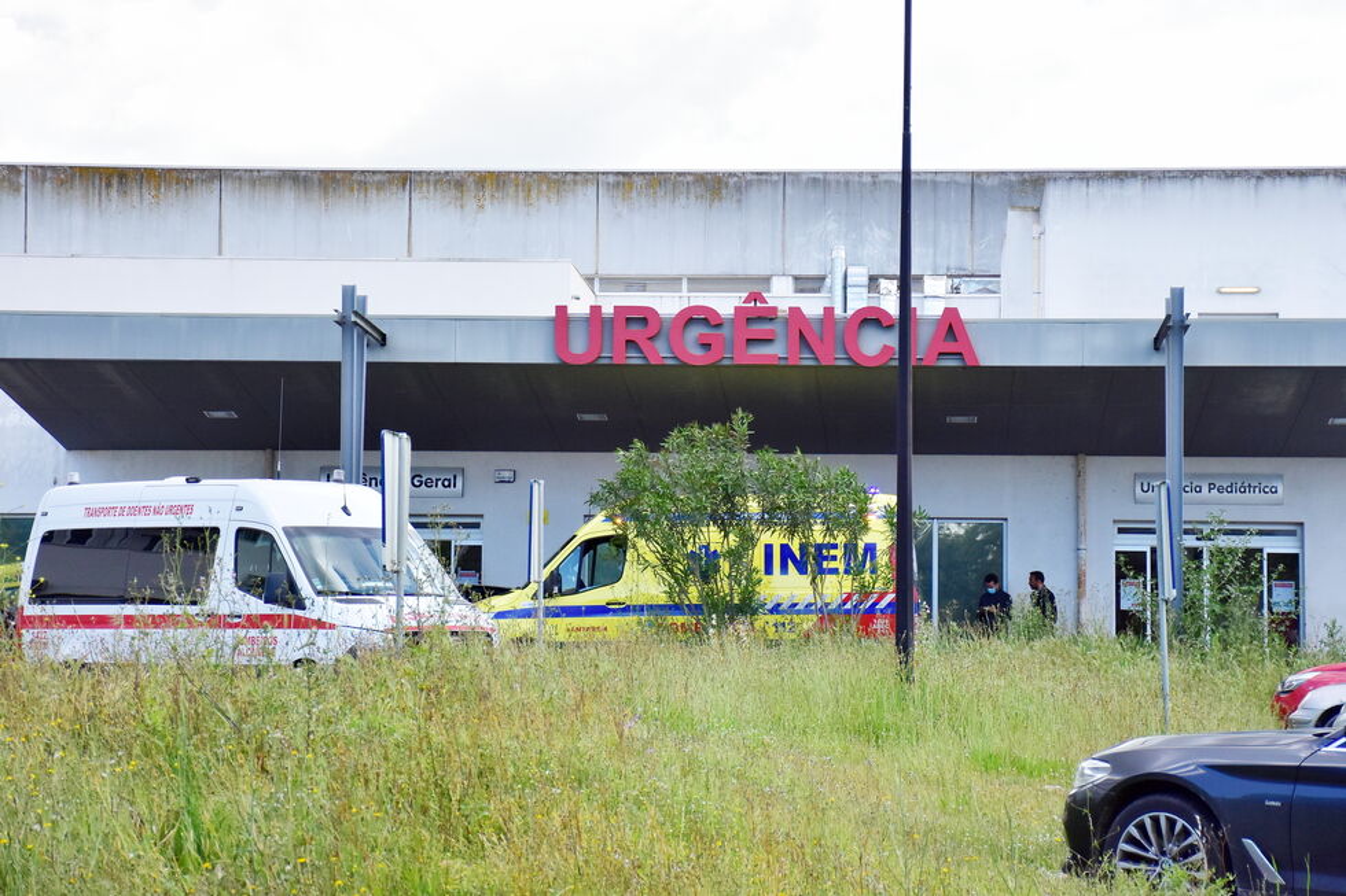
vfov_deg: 14.7
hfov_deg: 21.9
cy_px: 448
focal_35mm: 93
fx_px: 3476
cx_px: 673
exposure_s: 1/2000
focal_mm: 62
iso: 800
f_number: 5.6
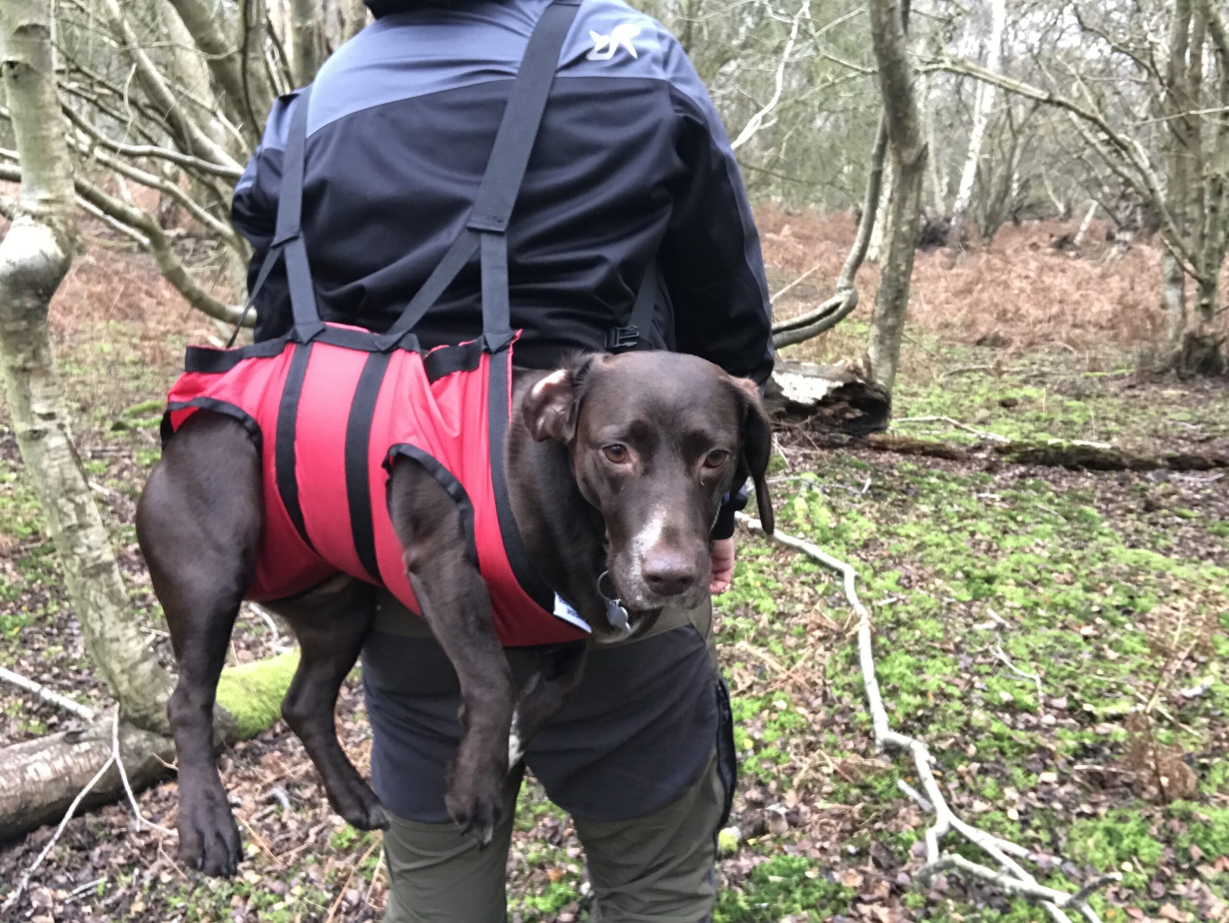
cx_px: 614
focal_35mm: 32
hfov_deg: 56.8
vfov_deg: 44.2
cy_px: 462
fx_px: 1137
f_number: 2.2
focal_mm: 2.87
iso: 80
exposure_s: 1/33
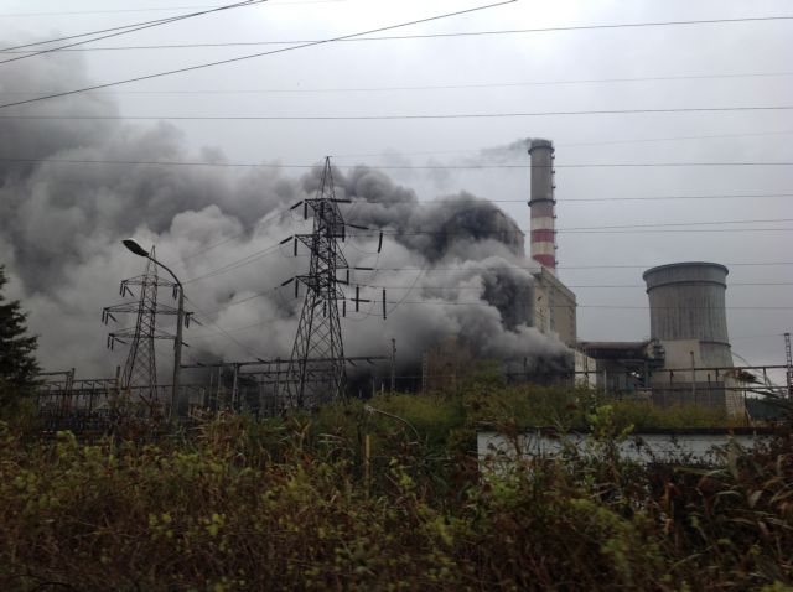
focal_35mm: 35
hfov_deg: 52.7
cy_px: 296
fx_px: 801
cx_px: 396
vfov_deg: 40.6
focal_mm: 4.28
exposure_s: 1/420
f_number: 2.4
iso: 50
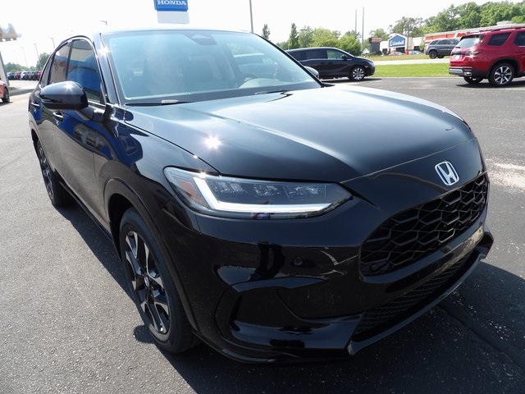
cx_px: 262
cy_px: 197
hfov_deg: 71.6
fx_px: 364
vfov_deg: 56.8
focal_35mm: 24
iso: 100
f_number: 3.2
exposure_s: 1/409
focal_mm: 4.3
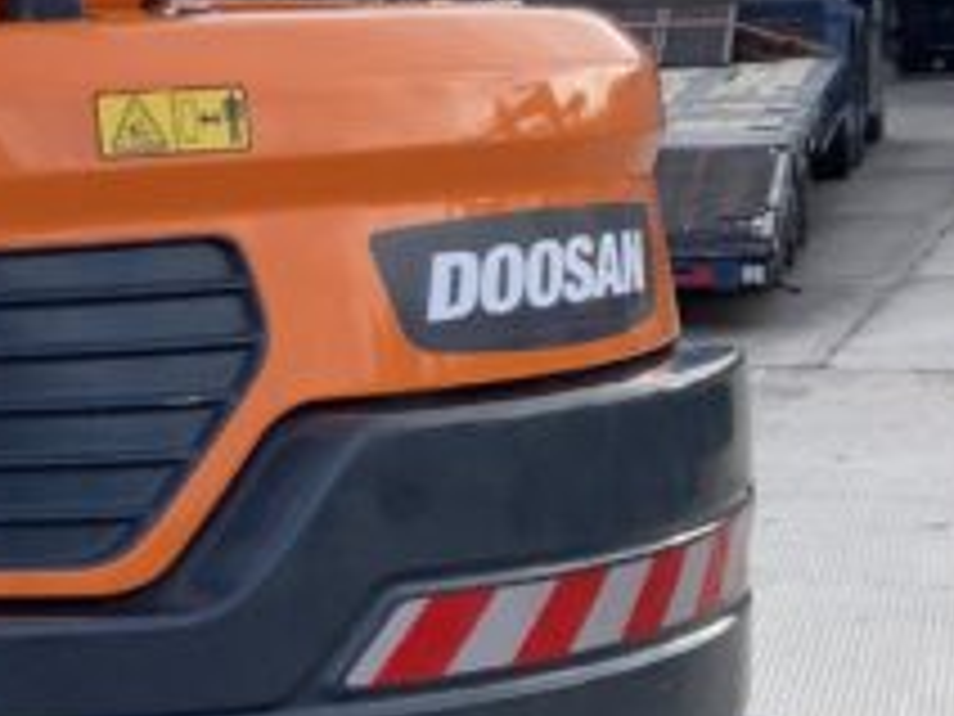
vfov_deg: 10.6
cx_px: -279
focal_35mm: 140
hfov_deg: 13.6
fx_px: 3858
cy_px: 333
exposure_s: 1/442
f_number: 1.8
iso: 16
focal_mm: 3
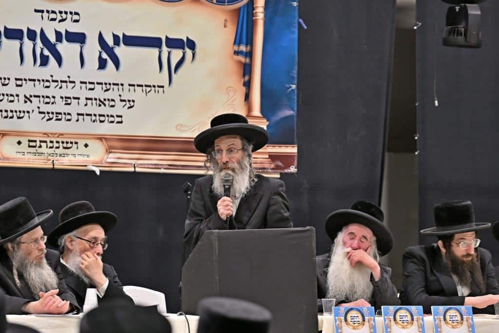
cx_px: 250
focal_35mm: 180
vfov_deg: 7.6
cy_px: 166
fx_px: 2495
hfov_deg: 11.4
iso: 800
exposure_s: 1/160
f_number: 4
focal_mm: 120
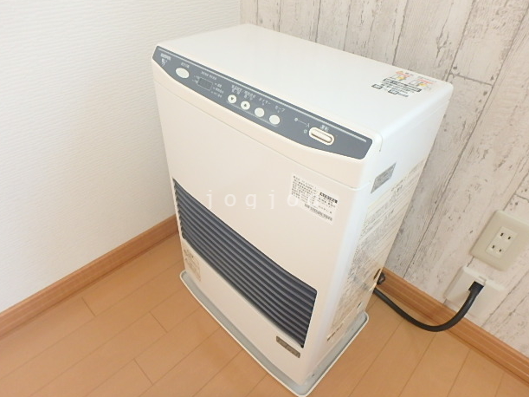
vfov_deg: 61.1
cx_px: 264
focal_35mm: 22
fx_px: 336
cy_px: 198
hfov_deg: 76.4
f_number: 3.5
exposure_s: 1/30
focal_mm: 3.7
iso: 400
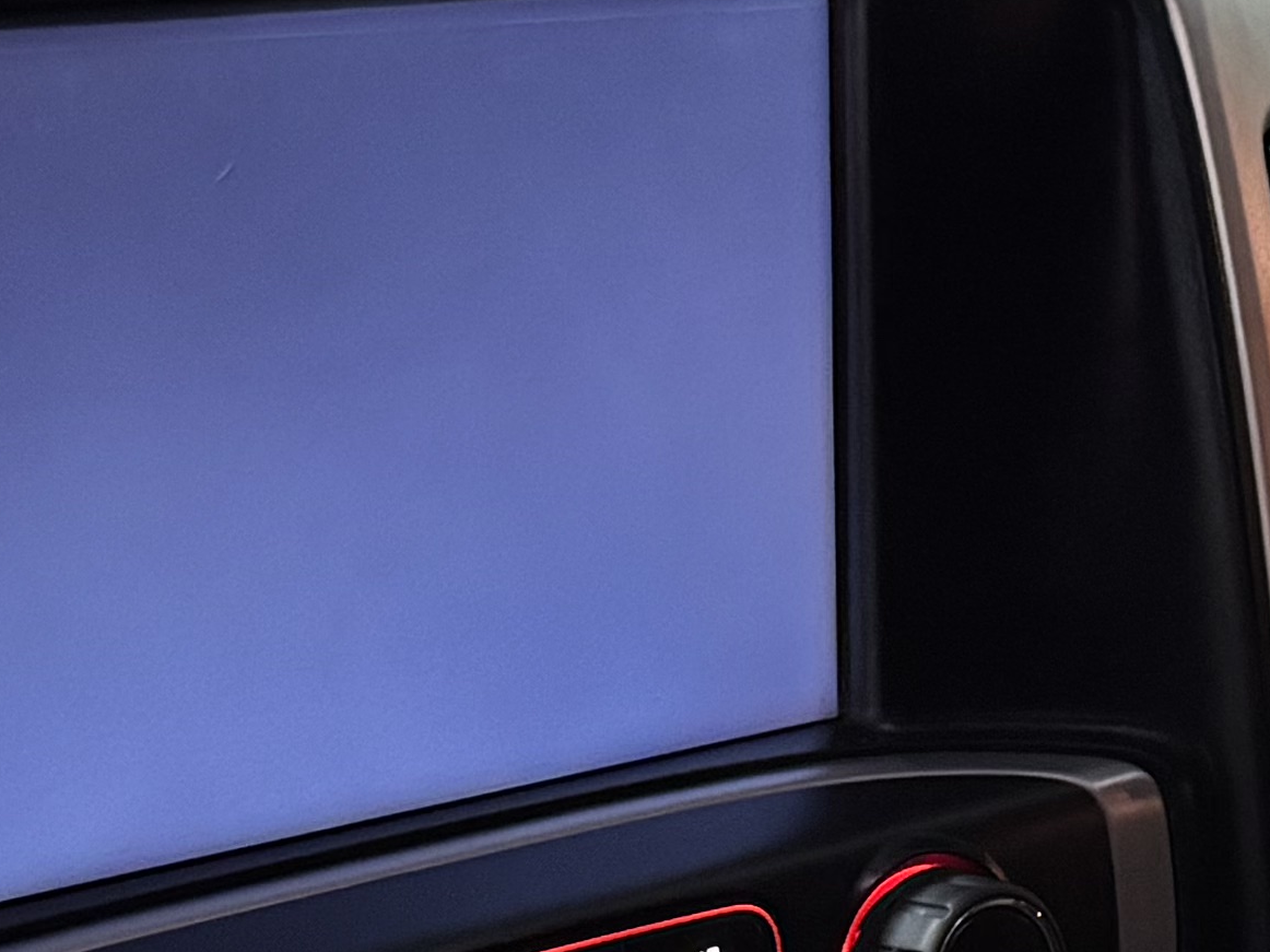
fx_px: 4328
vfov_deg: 12.5
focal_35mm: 118
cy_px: 602
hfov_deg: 16.4
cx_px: 1216
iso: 800
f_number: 1.78
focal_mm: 6.76
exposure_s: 1/30
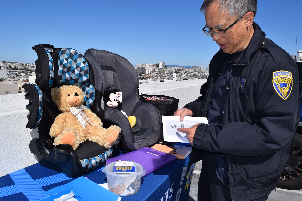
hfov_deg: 61.9
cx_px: 151
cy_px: 100
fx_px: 252
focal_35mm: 30
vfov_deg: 43.6
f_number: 16
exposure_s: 1/200
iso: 100
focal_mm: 20
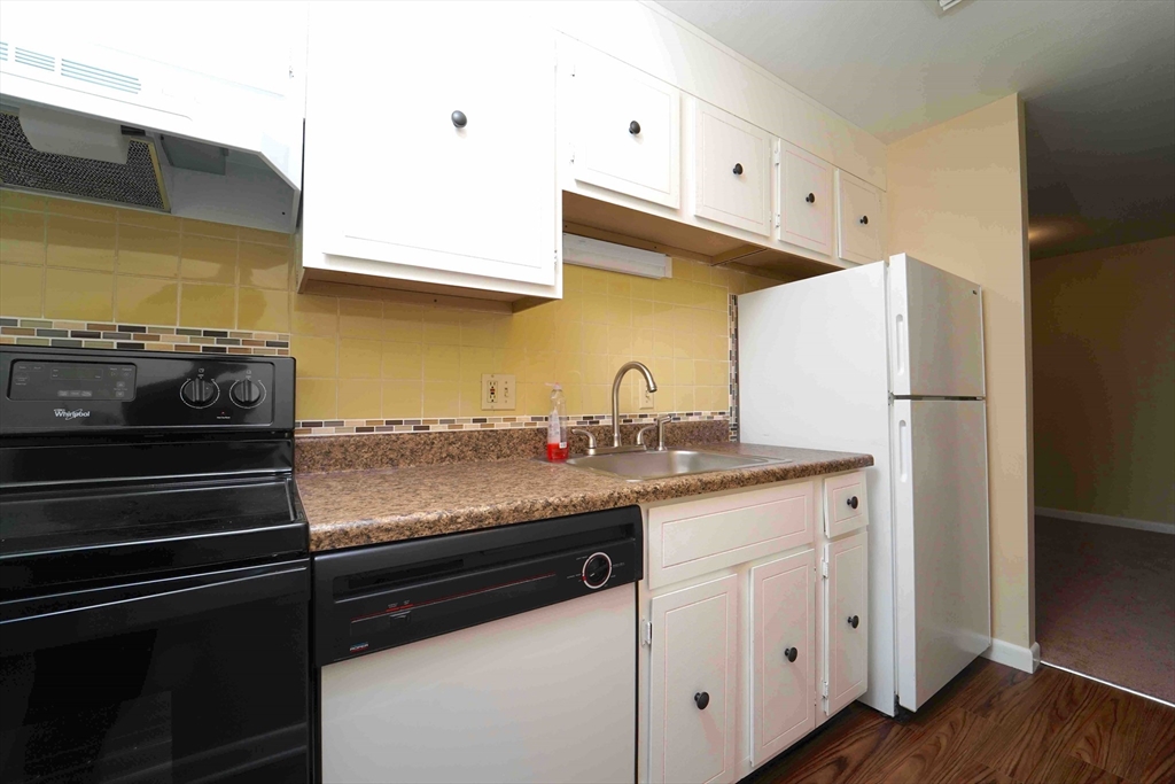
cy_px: 392
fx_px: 457
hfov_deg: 104.2
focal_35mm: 14
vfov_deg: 81.2
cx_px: 588
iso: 500
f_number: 13
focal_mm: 14
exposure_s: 1/60
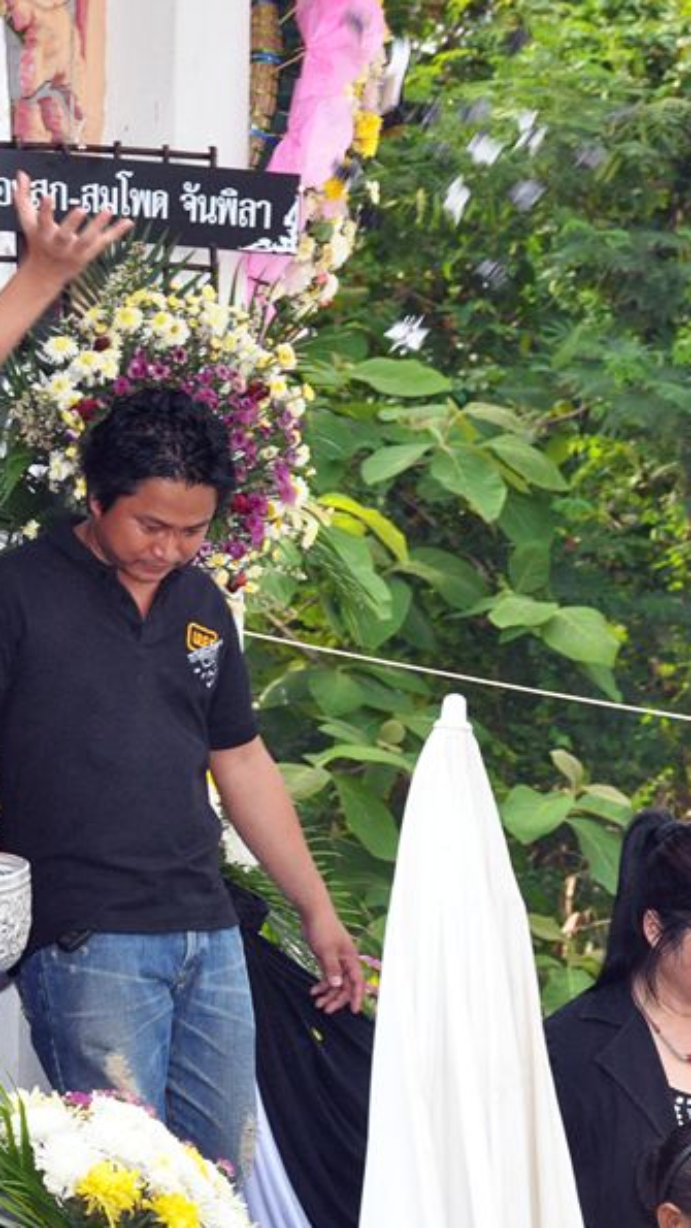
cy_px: 615
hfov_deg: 4.6
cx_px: 157
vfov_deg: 8.1
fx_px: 8658
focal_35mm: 266
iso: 1600
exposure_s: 1/200
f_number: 13
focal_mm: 112
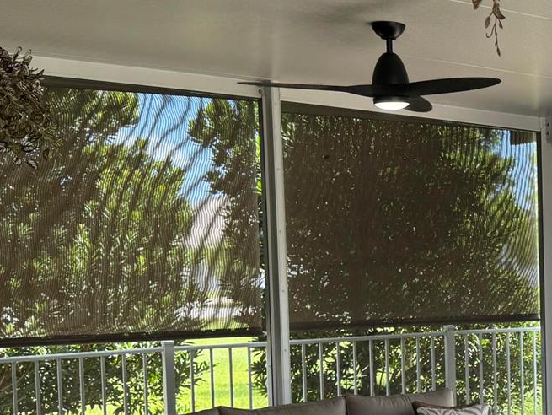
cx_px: 632
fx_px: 1197
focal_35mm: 75
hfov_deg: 24.0
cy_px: 337
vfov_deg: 19.4
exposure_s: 1/345
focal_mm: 6.76
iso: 80
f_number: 1.78
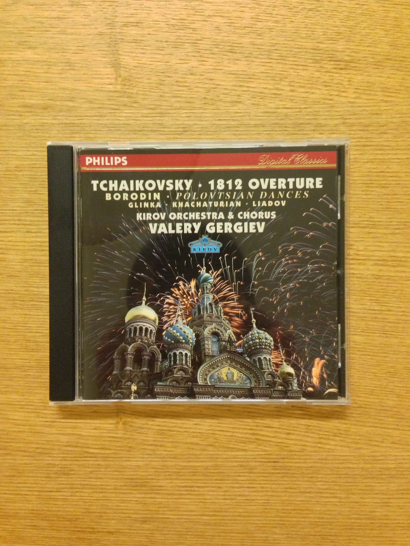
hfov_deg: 42.9
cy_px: 273
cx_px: 205
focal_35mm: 33
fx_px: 521
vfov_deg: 55.4
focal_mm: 4.13
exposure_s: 1/15
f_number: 2.4
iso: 640
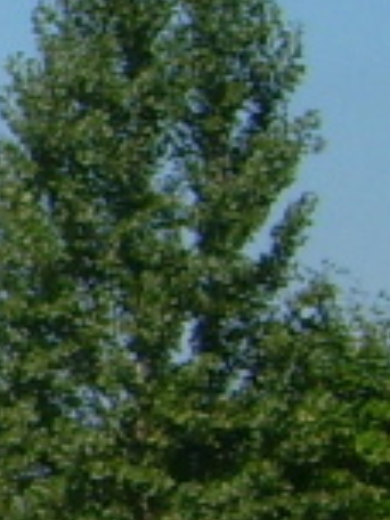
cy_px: 393
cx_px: -1300
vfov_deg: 5.3
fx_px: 5573
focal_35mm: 371
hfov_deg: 3.7
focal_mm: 9.16
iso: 50
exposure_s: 1/420
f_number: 7.1
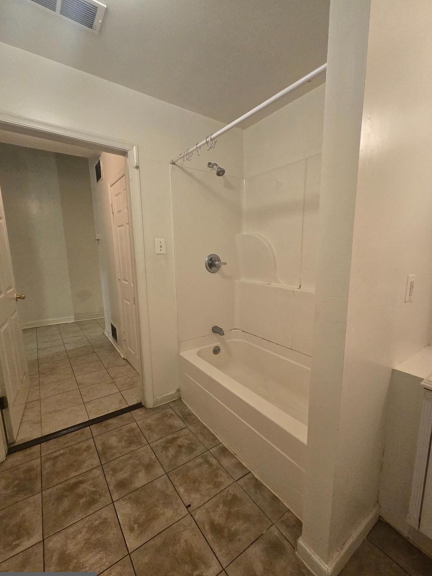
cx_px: 229
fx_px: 233
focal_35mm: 14
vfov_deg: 102.0
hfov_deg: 85.6
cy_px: 295
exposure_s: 1/60
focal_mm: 2.2
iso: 640
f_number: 2.2
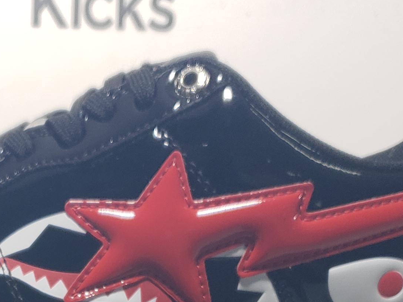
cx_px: 72
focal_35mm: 96
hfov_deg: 20.2
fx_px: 1118
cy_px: 527
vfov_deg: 13.9
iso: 50
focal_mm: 4.3
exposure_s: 1/360
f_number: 1.5
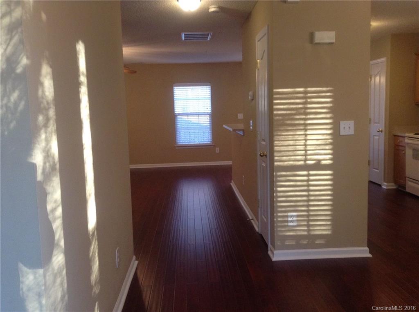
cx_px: 210
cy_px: 156
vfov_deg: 42.8
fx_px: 399
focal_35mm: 33
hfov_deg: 55.4
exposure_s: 1/25
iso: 100
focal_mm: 3.3
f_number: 2.4
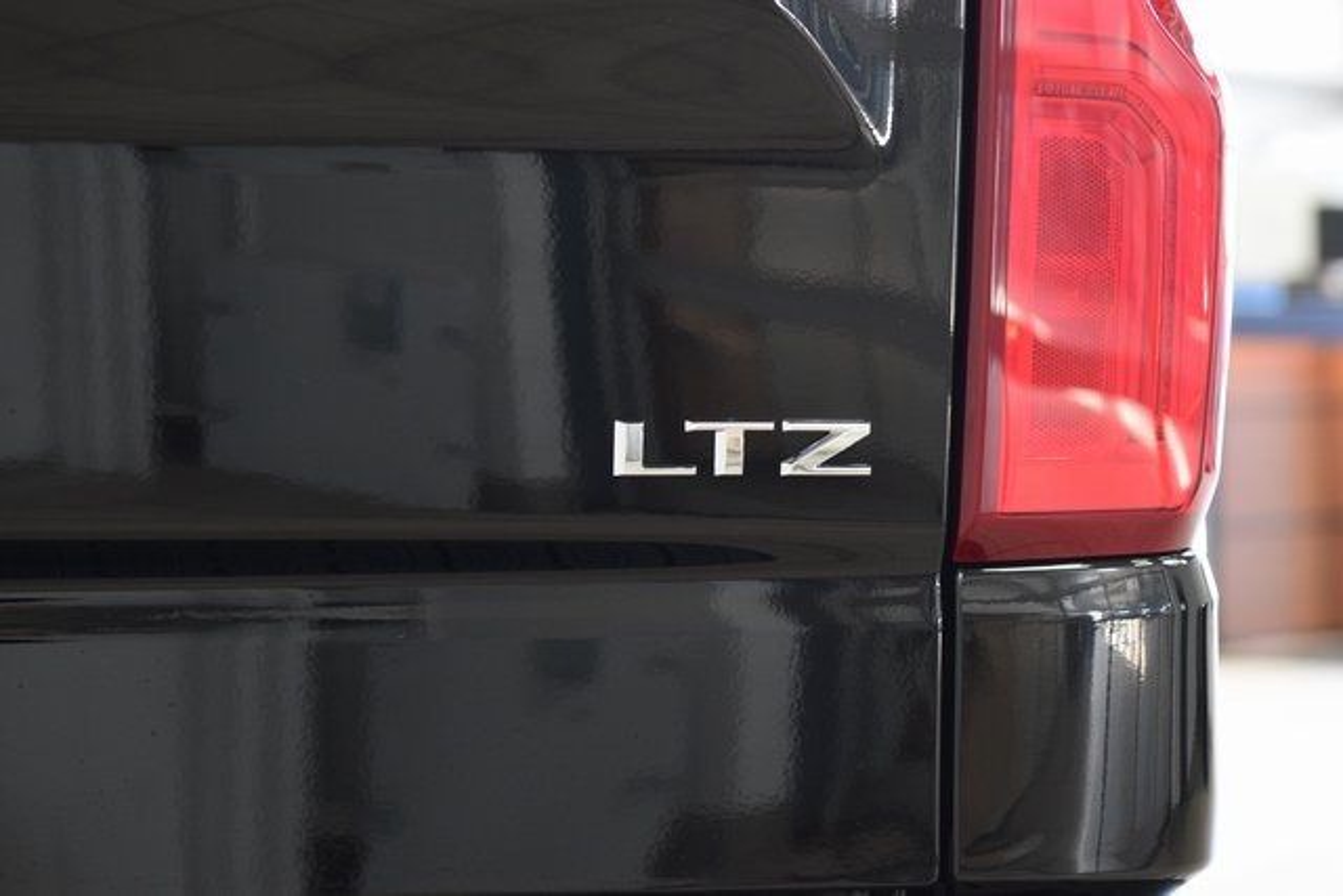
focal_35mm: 105
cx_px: 672
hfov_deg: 19.5
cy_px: 448
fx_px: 3918
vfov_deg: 13.0
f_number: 4.5
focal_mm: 70
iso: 1600
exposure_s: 1/30
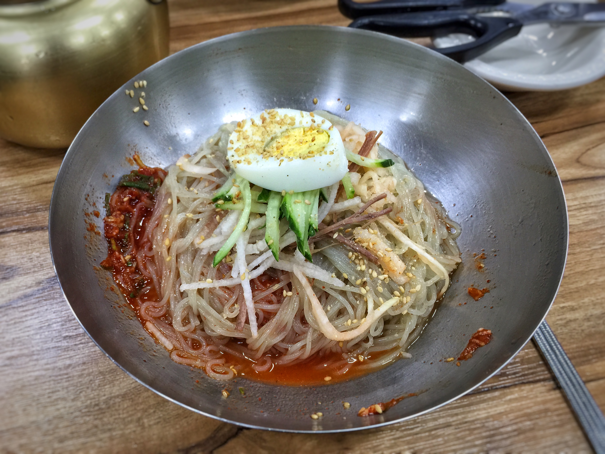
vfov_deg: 48.2
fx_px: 507
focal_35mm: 29
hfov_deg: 61.7
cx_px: 302
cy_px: 227
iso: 50
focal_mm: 4.15
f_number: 2.2
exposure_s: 1/30
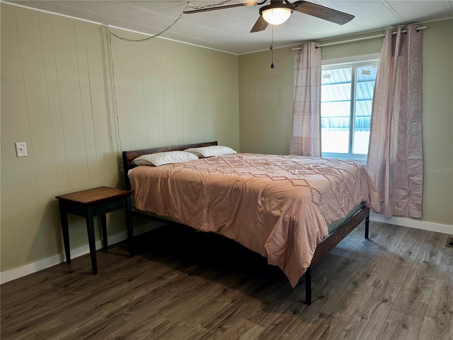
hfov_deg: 71.6
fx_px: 314
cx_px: 226
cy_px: 170
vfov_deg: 56.8
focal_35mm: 24
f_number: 1.78
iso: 200
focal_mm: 6.76
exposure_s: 1/60
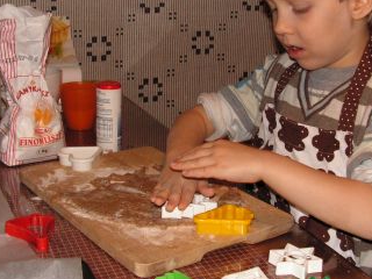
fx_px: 613
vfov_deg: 25.5
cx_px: 213
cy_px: 95
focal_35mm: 57
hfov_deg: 33.7
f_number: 3.2
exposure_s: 1/40
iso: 100
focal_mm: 6.4
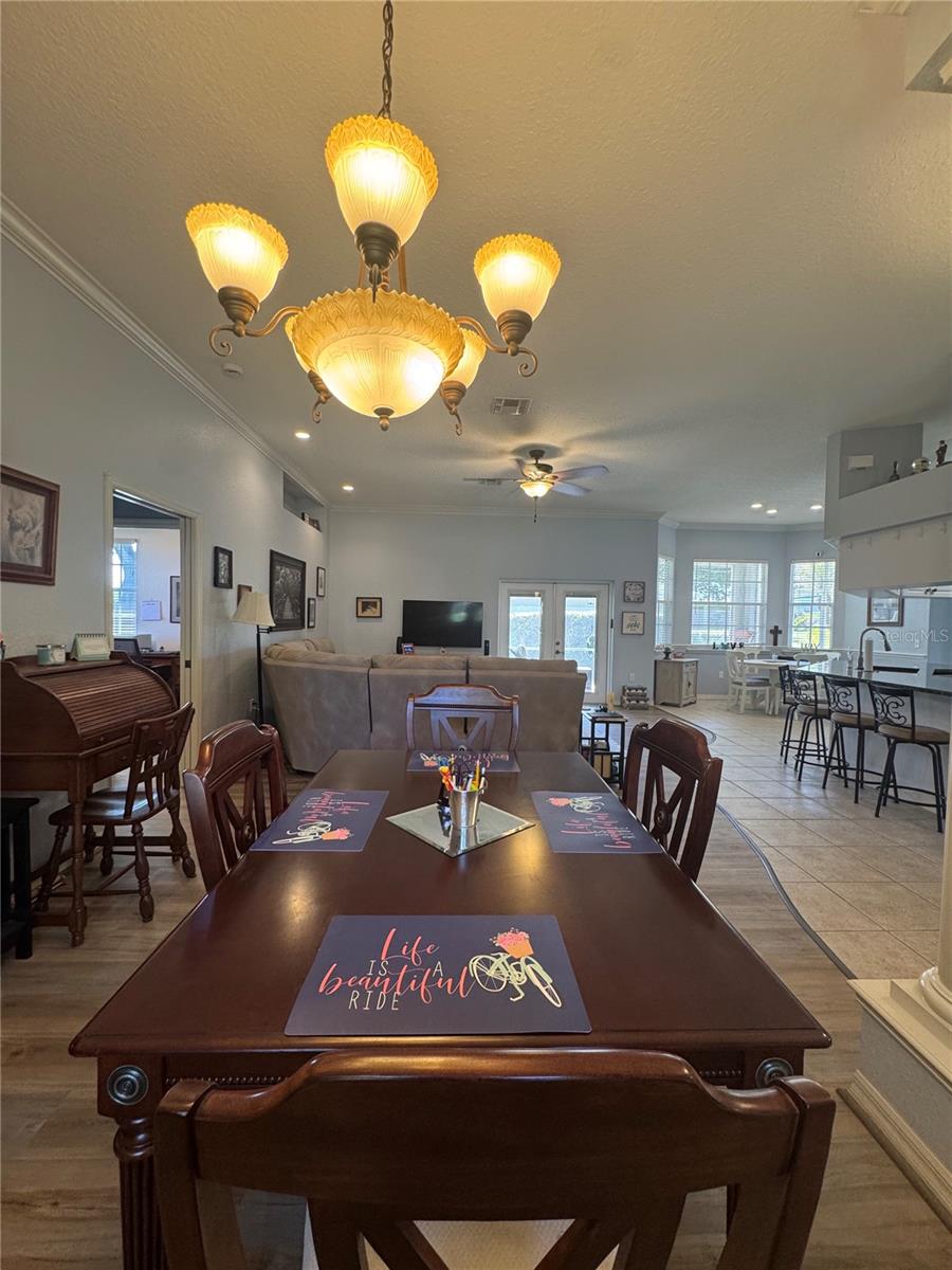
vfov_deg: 102.1
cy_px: 635
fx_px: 513
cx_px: 476
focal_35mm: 14
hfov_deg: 85.7
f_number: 2.2
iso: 250
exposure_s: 1/60
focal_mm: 2.22
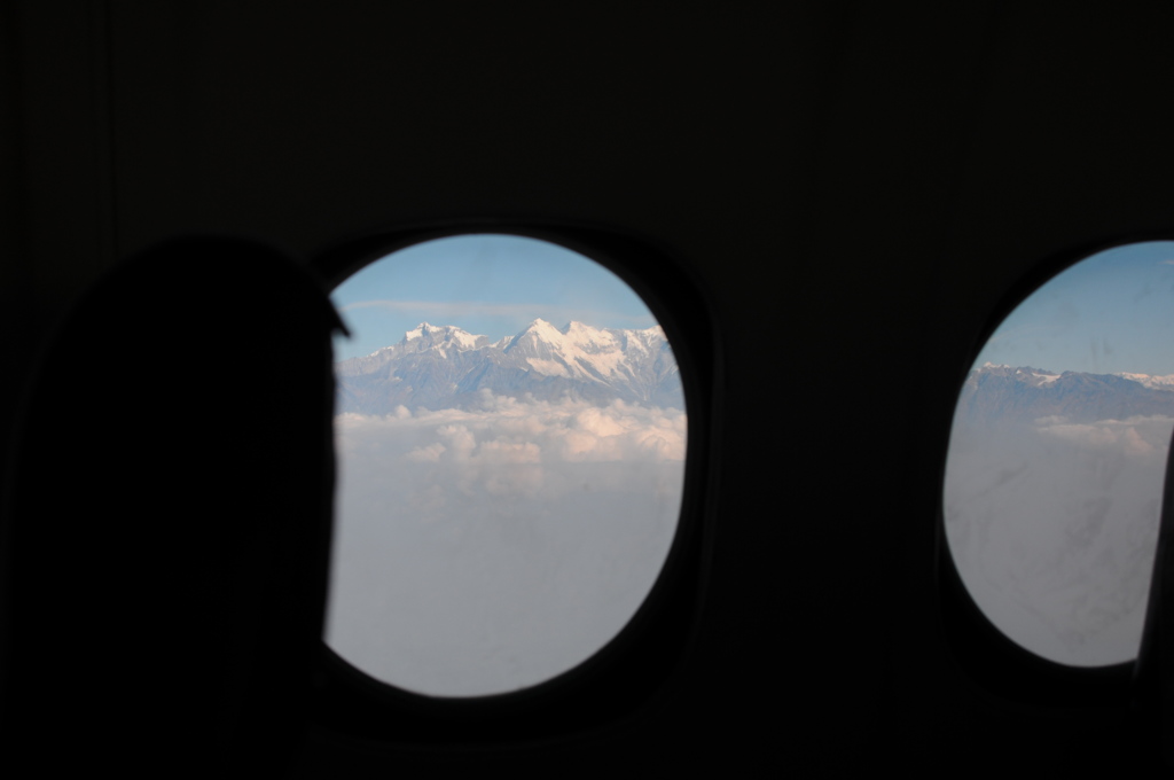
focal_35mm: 52
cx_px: 587
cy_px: 390
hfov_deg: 37.9
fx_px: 1710
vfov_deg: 25.7
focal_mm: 35
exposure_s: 1/160
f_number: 7.1
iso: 200
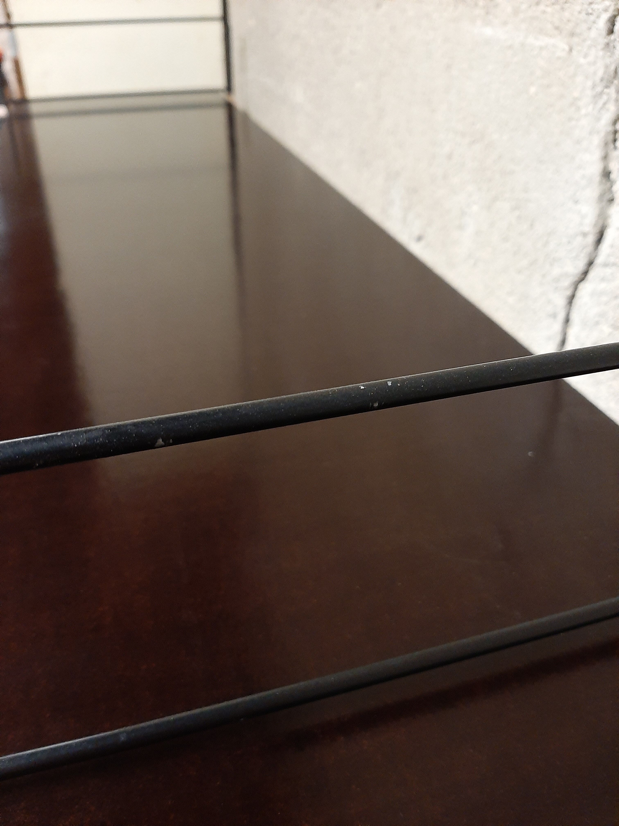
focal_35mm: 26
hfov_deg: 53.1
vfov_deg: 67.3
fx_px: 620
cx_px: 310
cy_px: 413
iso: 500
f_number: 1.7
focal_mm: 3.93
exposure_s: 1/25
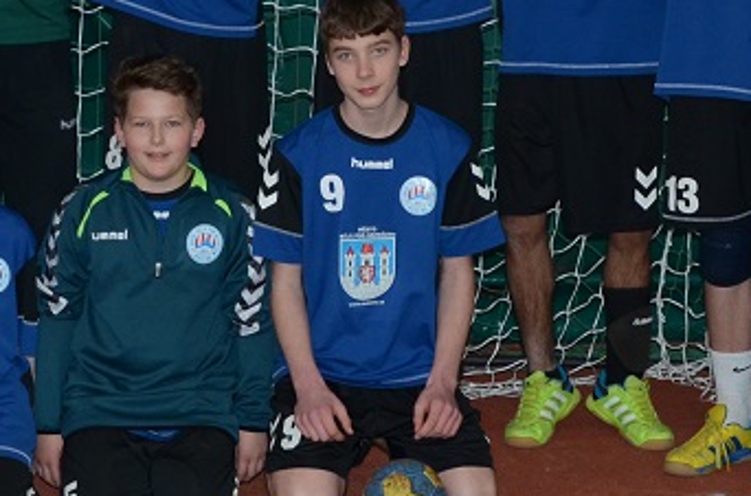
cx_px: 226
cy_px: 88
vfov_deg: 9.9
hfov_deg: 15.0
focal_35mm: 137
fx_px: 2850
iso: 800
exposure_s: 1/160
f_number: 5.6
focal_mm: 26
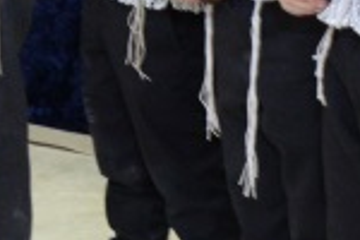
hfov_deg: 10.1
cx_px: -310
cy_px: -262
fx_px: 1910
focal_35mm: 191
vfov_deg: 6.9
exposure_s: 1/60
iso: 2500
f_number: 5.6
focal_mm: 28
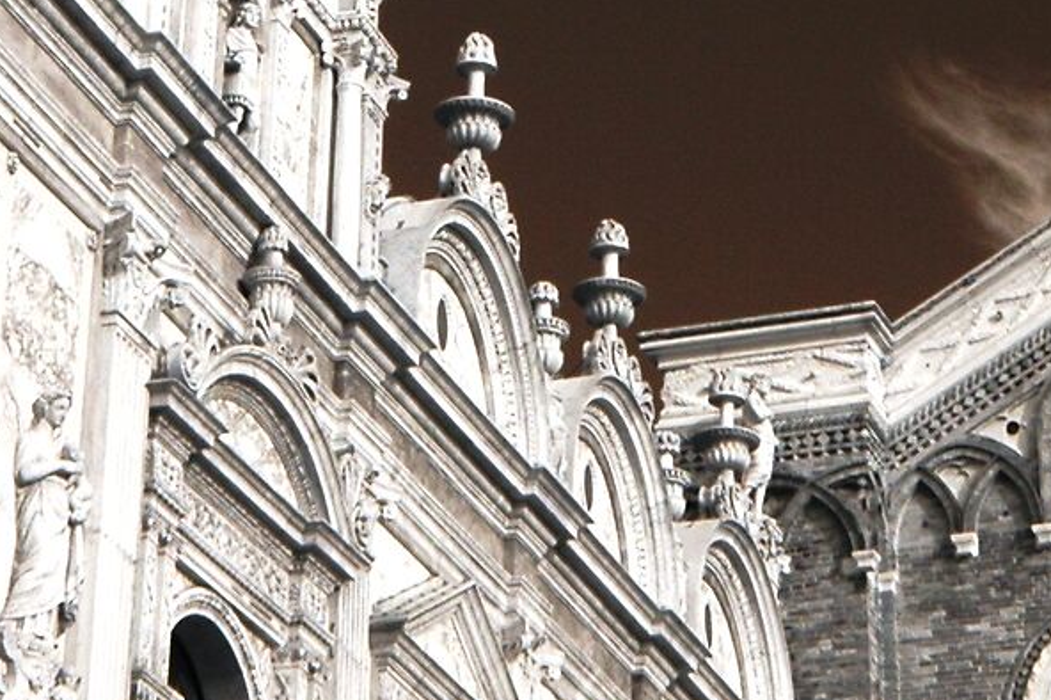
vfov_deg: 9.0
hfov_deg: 14.1
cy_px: -499
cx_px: 616
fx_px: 4260
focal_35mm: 146
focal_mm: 24
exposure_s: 1/100
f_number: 11
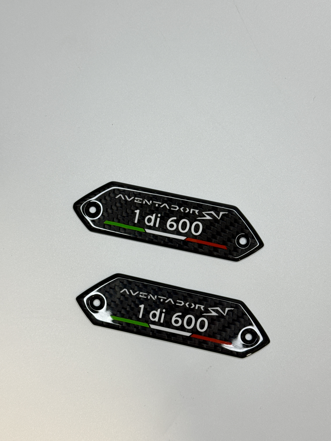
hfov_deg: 30.3
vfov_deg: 39.7
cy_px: 220
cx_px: 166
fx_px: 612
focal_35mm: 48
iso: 50
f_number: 1.78
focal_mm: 6.76
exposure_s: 1/100
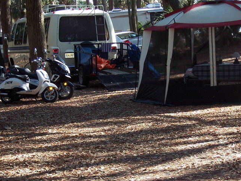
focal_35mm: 113
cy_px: 90
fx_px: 787
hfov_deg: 17.4
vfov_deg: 13.1
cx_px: 127
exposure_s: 1/90
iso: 140
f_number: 4.8
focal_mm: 14.8
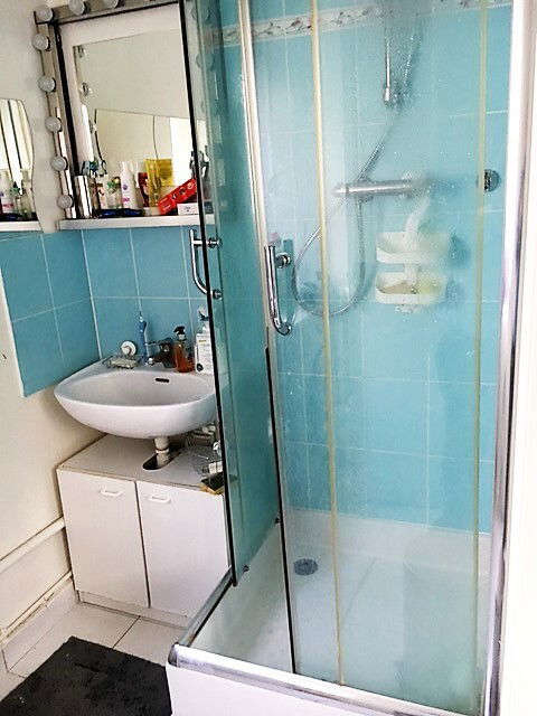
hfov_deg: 48.2
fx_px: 600
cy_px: 358
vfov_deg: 61.7
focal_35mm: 29
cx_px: 268
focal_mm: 4.15
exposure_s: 1/33
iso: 160
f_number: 2.2
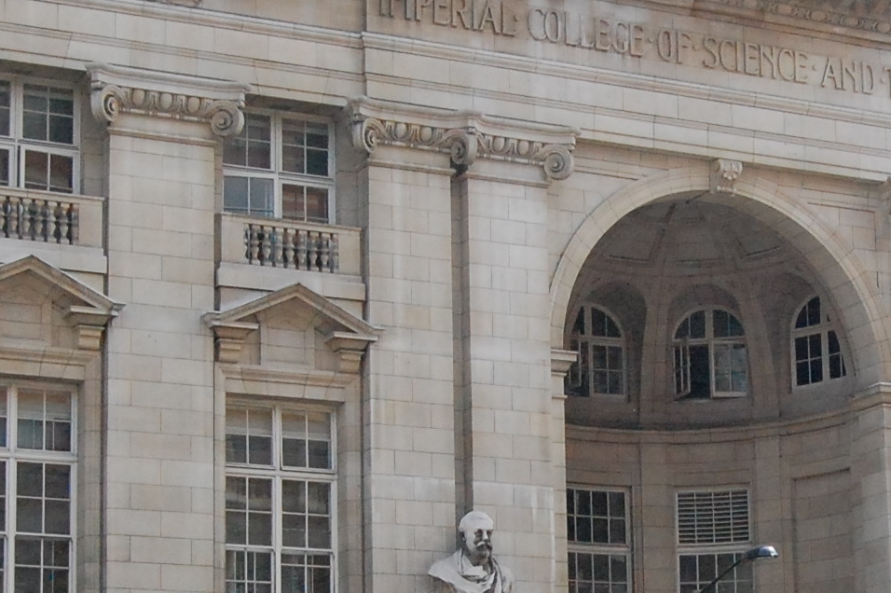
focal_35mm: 109
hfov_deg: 18.7
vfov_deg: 12.5
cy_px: 498
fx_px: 2685
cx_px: 690
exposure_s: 1/1000
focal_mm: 23
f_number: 10
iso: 1600
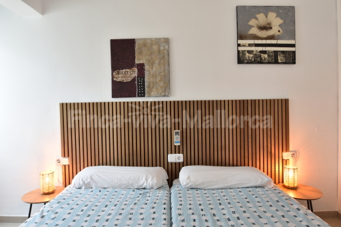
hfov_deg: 77.3
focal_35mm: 22
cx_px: 170
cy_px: 114
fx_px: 213
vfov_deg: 56.1
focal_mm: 15
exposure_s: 1/6
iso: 100
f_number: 5.6
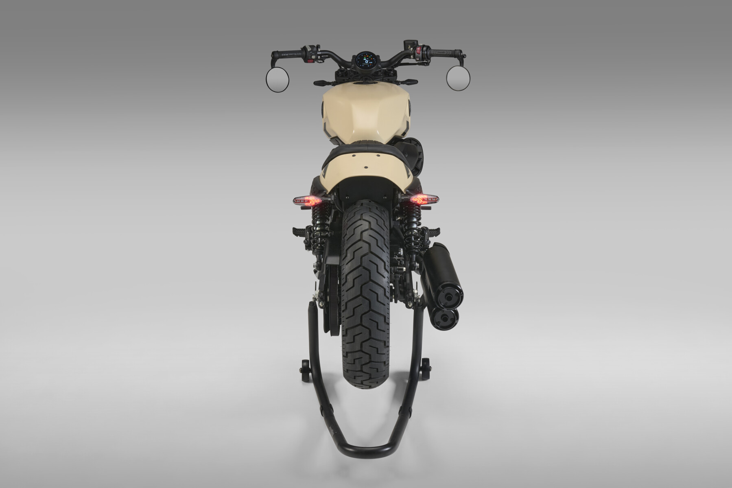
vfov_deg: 29.2
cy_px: 244
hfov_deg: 42.7
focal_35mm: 46
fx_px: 935
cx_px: 366
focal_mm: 46
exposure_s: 1/8
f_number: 16
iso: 125
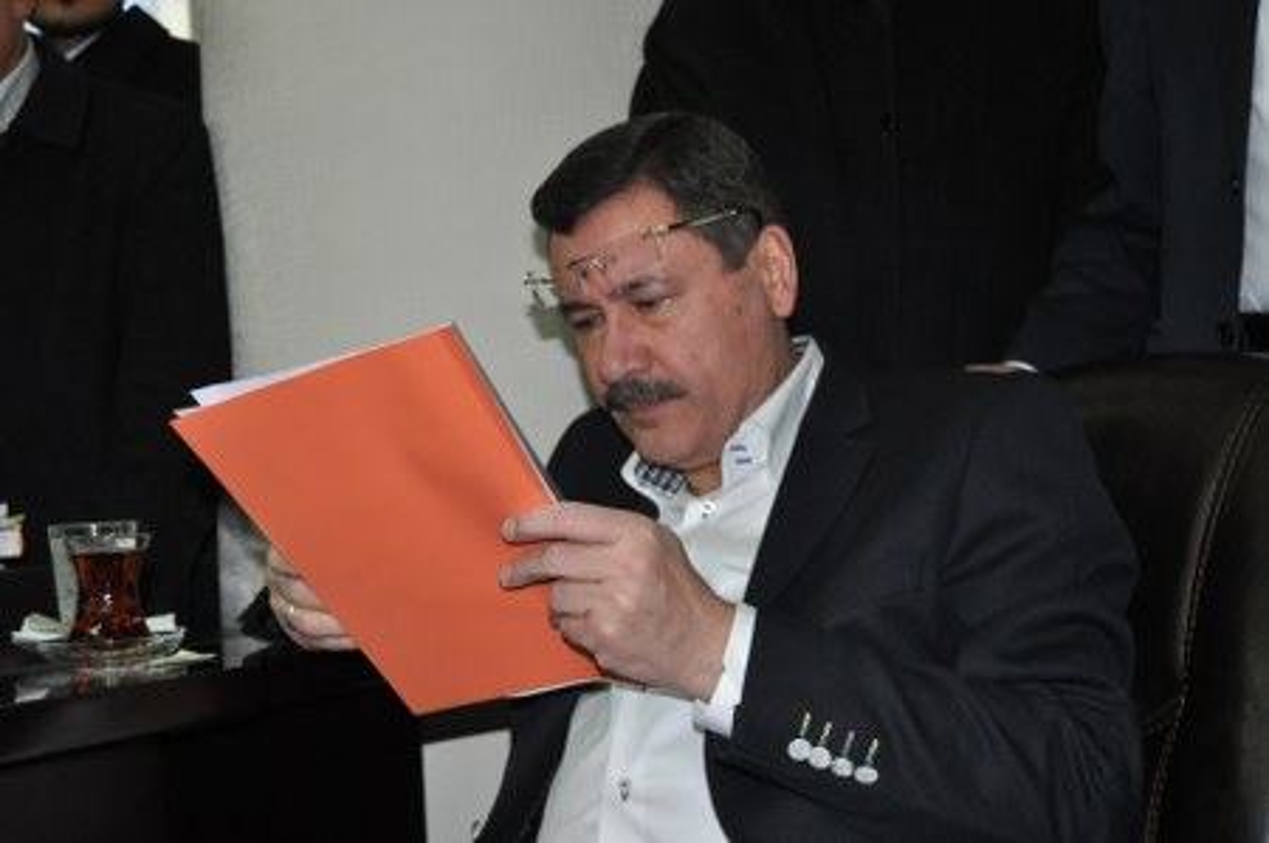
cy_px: 422
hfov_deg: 41.2
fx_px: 1690
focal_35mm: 48
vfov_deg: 28.0
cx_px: 634
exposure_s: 1/60
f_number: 4.5
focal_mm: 32
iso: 800
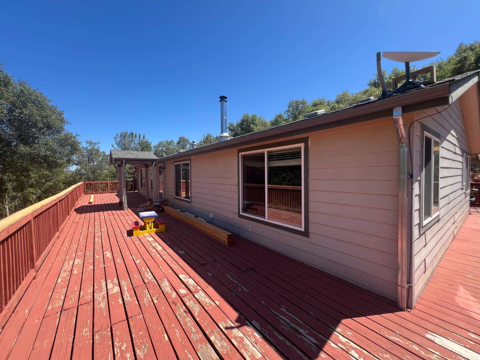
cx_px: 240
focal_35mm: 13
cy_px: 180
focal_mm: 1.57
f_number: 1.8
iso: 32
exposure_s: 1/555
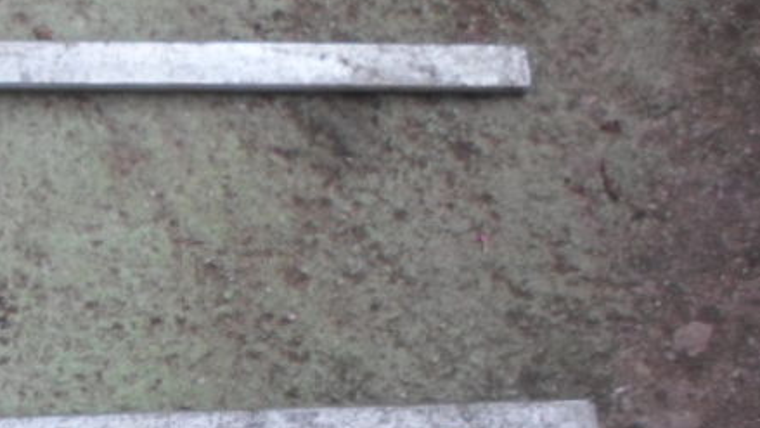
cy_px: 322
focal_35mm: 62
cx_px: -24
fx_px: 1250
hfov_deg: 31.0
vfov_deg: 19.3
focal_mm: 4.5
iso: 80
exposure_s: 1/180
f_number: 2.5
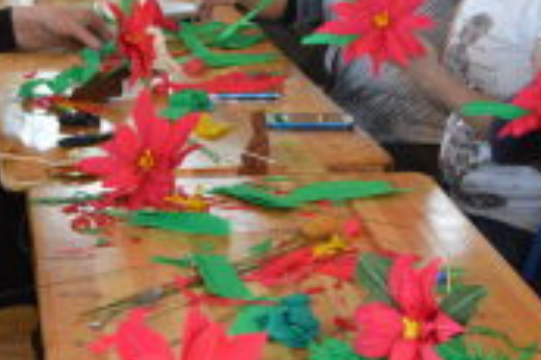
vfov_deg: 10.9
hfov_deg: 16.3
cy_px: 225
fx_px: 1892
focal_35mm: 126
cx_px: 260
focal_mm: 24
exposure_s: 1/160
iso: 3200
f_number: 4
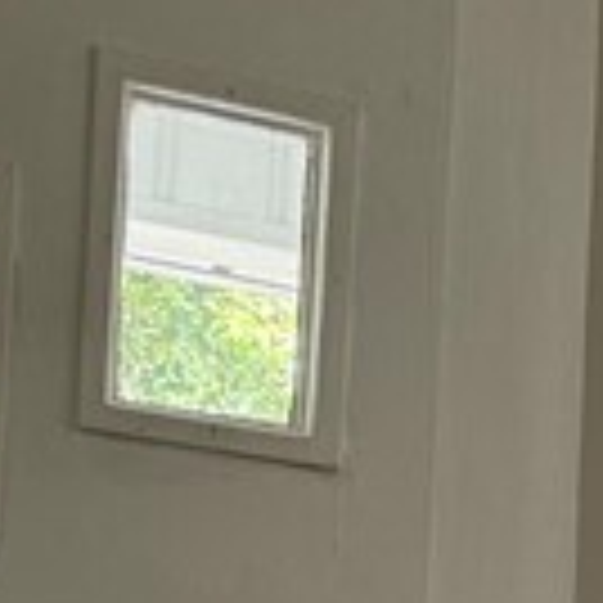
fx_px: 3193
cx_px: 1809
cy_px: 1098
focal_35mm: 162
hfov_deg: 8.8
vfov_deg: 10.2
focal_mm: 6.76
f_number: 1.78
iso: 100
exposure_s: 1/121
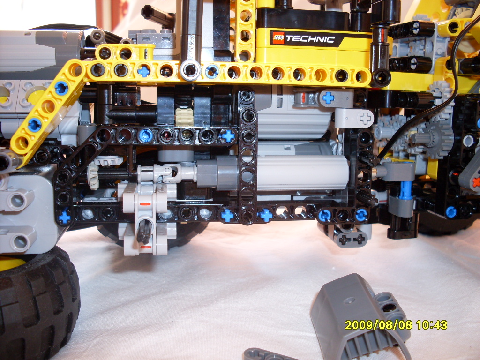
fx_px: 527
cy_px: 180
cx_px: 240
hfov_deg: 49.0
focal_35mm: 38
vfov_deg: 37.7
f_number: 2.8
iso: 100
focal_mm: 6.3
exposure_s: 1/45
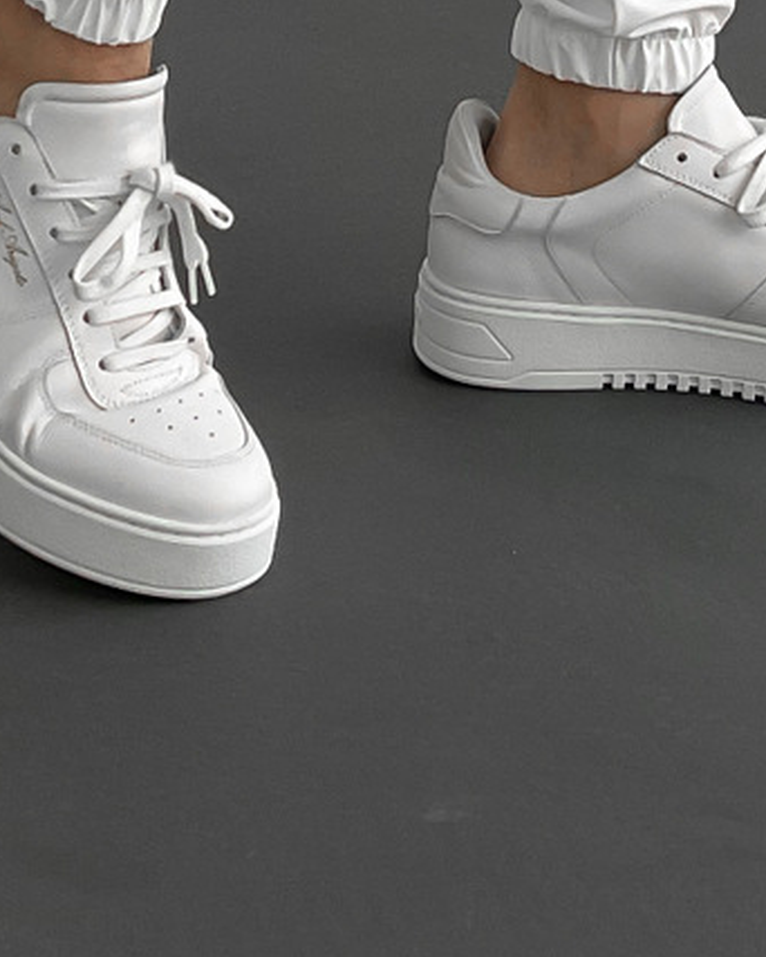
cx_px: 504
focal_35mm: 106
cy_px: -827
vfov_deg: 15.3
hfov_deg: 14.5
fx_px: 3002
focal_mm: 3
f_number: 1.8
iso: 40
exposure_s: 1/120
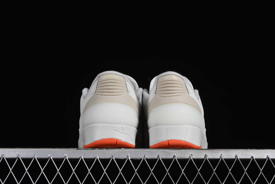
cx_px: 138
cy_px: 92
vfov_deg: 18.2
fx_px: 573
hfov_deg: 27.0
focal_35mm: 75
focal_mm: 50
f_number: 8
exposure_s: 1/80
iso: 160
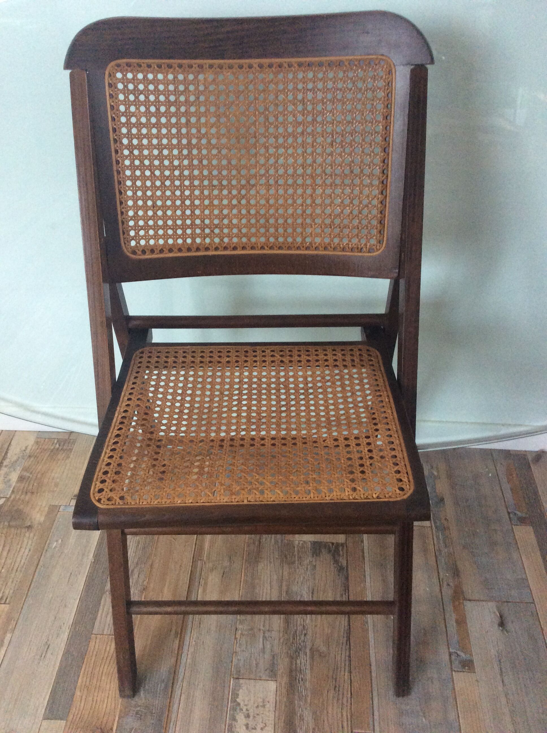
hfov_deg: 44.1
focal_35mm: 32
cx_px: 274
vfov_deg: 56.9
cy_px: 366
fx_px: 676
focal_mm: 3.3
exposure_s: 1/25
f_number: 2.4
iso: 200
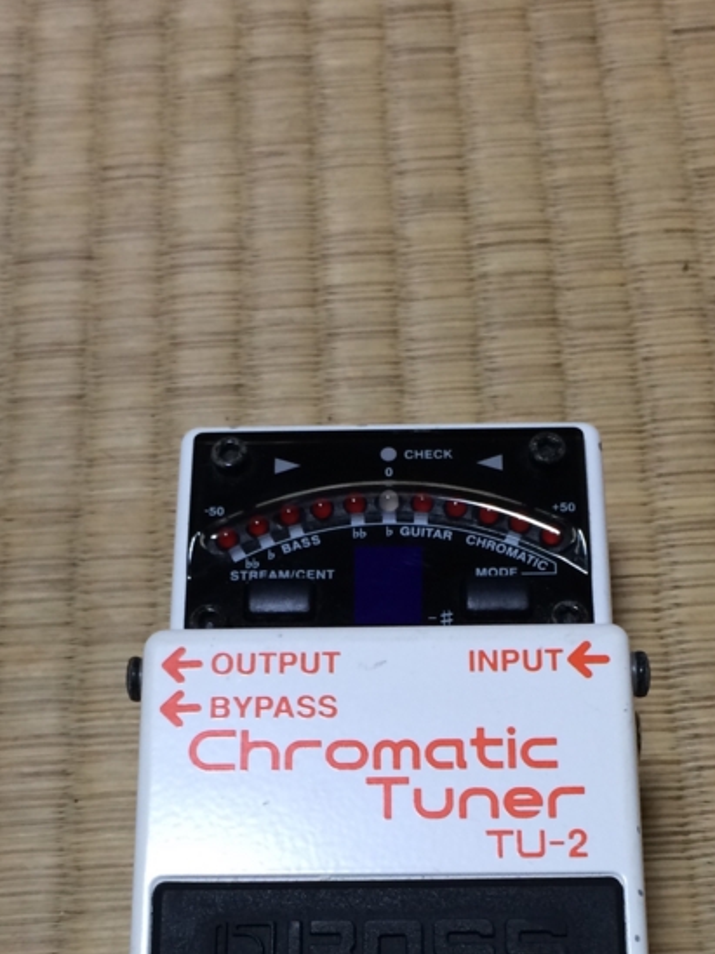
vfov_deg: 33.5
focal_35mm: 56
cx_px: 369
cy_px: 749
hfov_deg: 26.1
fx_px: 1544
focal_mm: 4.12
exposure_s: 1/30
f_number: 2.2
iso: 80
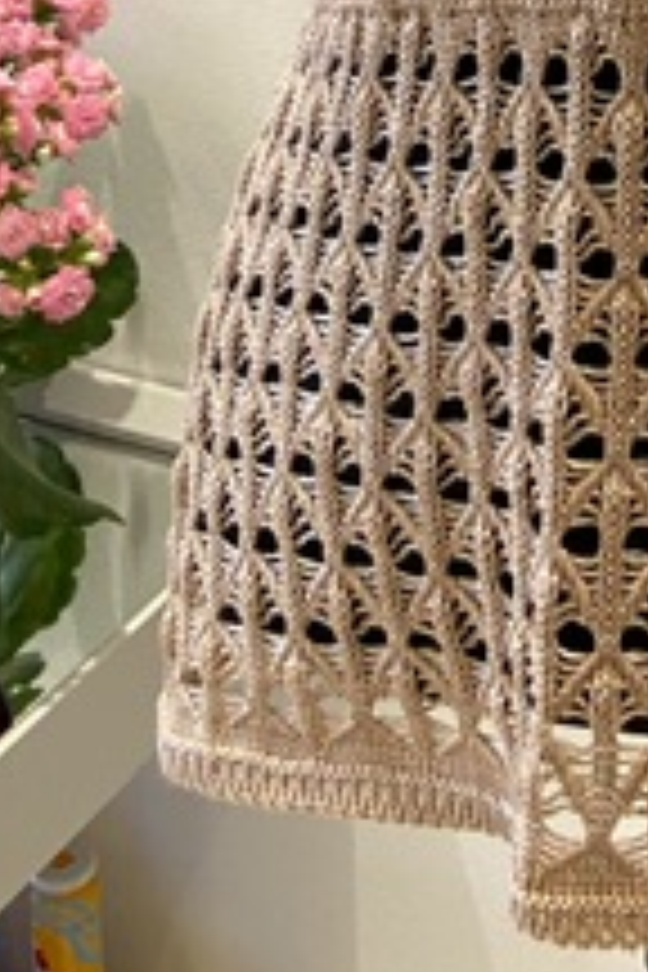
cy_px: -333
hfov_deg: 16.6
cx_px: 706
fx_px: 2160
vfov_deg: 22.4
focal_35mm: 80
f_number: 1.8
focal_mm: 4.25
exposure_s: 1/60
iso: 80
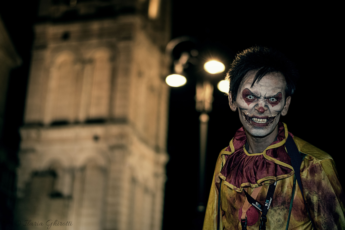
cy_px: 115
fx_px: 719
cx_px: 172
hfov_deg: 27.0
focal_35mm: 75
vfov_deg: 18.2
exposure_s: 1/60
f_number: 1.8
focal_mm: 50
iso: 800
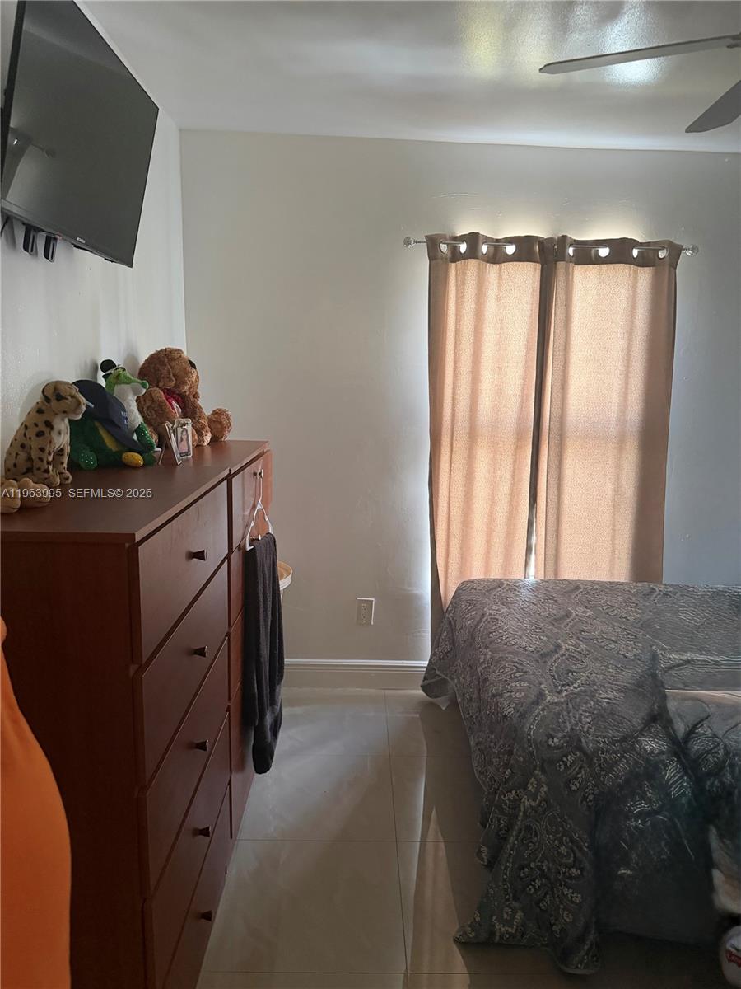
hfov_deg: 56.8
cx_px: 370
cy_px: 494
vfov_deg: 71.6
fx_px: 685
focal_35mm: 24
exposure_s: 1/60
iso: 800
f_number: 1.78
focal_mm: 6.76
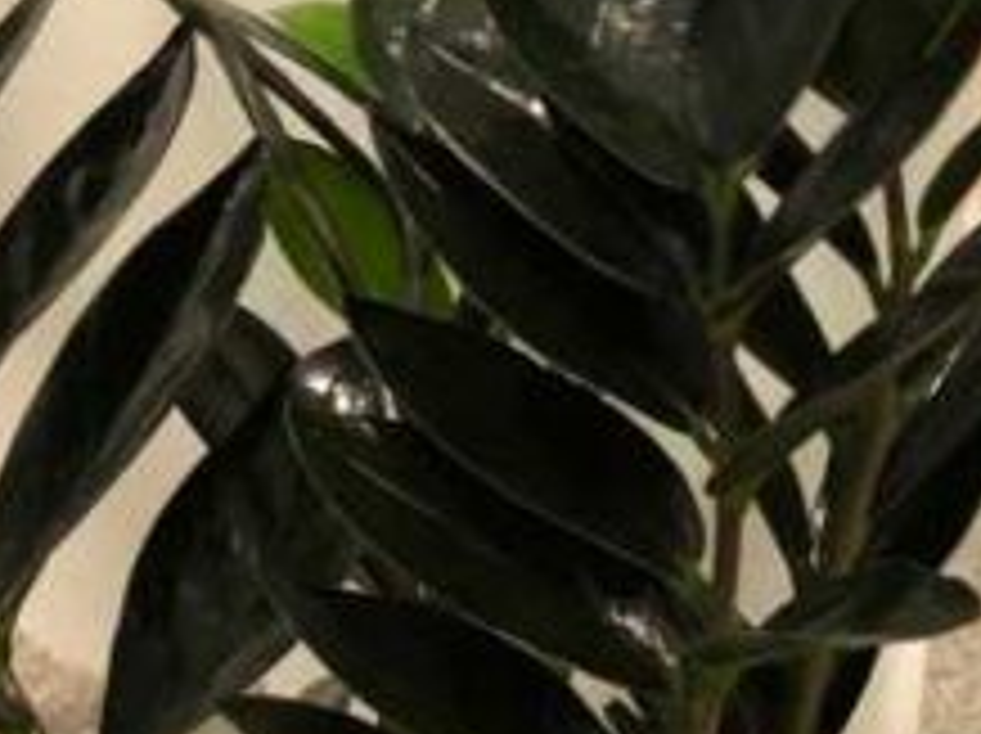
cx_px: 738
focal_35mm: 74
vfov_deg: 19.0
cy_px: 833
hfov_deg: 26.0
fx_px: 2095
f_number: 1.8
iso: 100
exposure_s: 1/9
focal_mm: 3.99
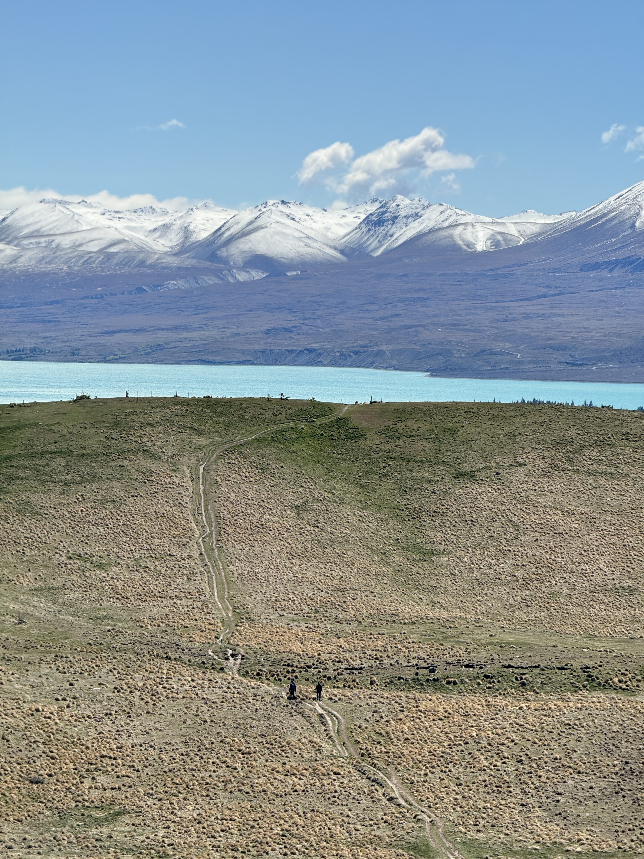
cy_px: 430
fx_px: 2977
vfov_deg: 16.4
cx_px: 322
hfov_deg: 12.3
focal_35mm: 120
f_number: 2.8
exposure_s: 1/1248
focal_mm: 15.66
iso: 50
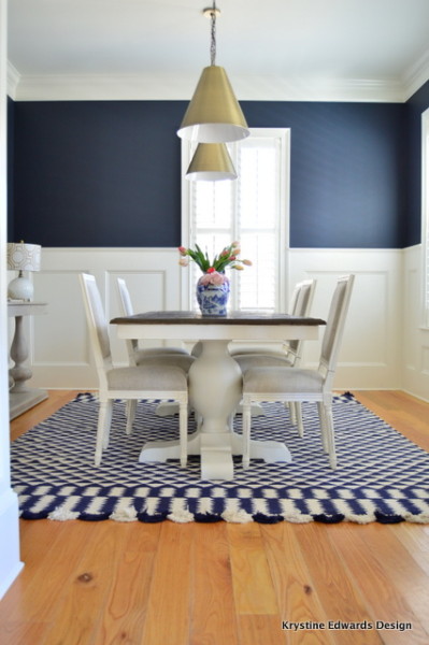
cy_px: 322
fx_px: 591
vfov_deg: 57.3
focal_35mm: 33
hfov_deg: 39.9
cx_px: 214
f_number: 3.5
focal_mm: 22
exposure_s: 1/30
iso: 450
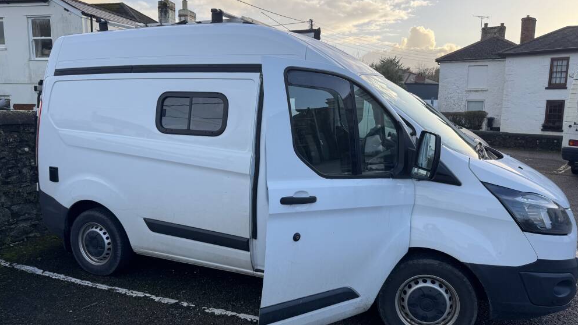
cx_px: 287
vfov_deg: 42.9
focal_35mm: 27
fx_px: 414
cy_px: 167
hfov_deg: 69.9
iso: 80
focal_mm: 6.76
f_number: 1.78
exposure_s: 1/1112
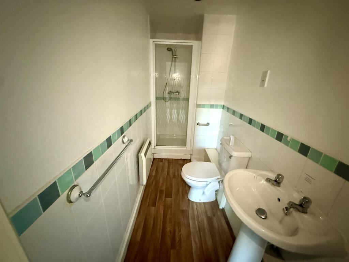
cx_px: 174
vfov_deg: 85.7
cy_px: 131
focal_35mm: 14
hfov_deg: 102.1
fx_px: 141
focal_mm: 2.22
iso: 1250
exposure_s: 1/41
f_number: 2.2
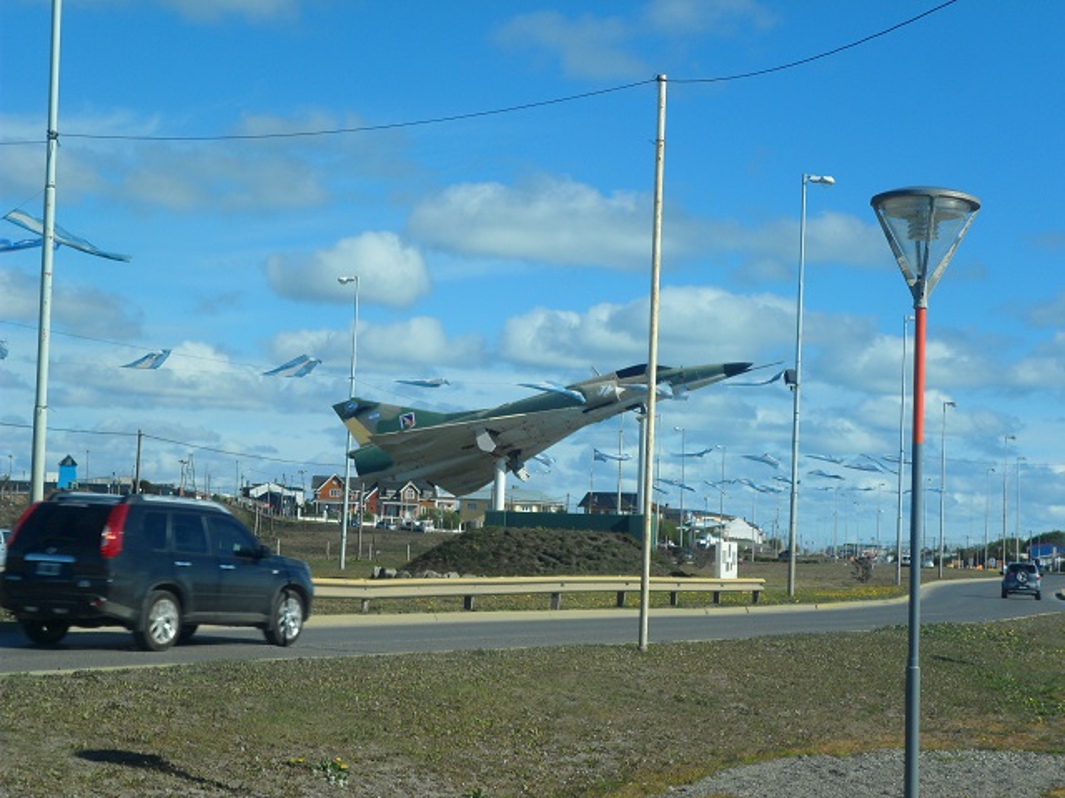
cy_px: 399
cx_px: 532
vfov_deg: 19.9
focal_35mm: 74
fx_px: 2277
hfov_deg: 26.3
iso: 80
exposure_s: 1/180
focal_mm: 13.2
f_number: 9.8
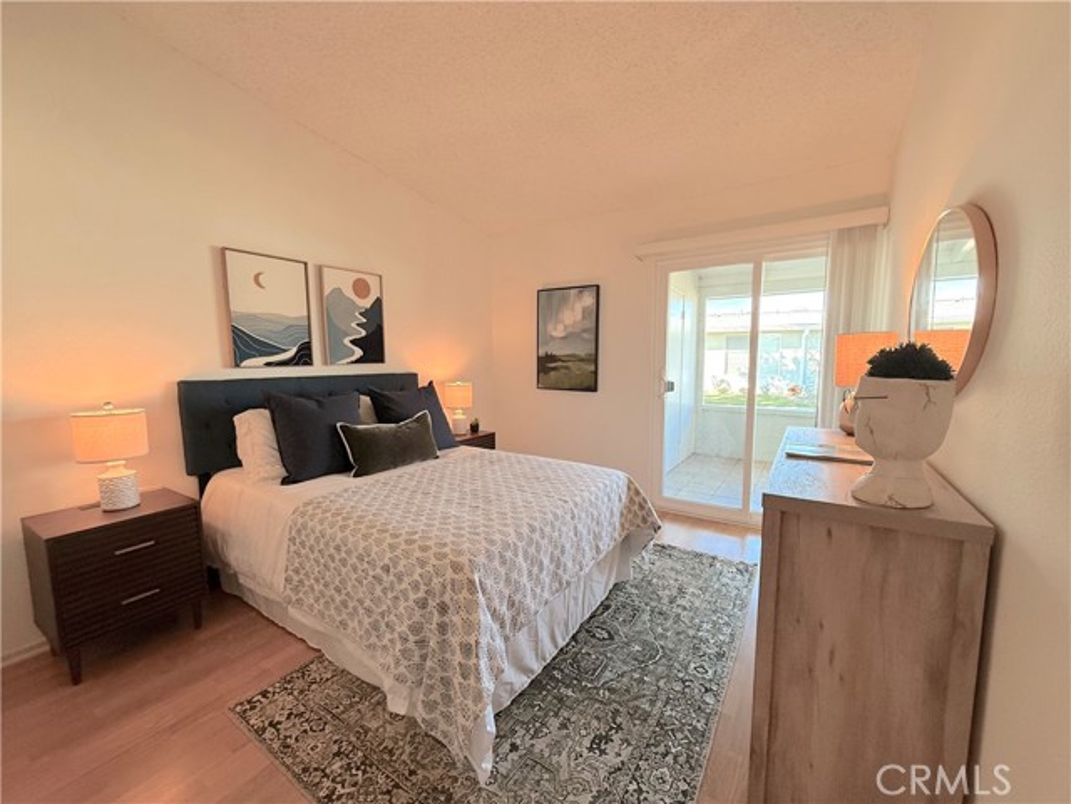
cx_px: 536
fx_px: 433
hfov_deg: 102.1
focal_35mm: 14
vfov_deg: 85.7
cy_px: 402
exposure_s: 1/120
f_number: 2.2
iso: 200
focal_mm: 2.22
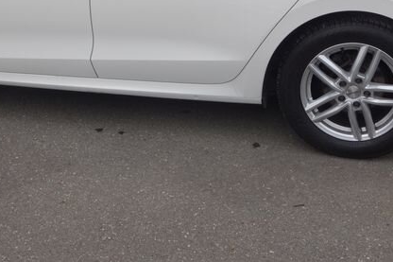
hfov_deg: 29.2
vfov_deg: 19.1
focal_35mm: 69
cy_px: -12
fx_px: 753
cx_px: 153
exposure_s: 1/125
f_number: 5.6
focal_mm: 10.4
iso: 125
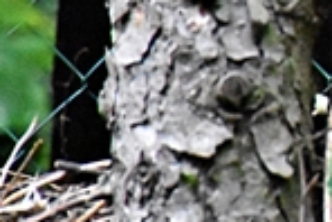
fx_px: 13376
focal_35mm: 1449
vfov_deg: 1.0
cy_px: -104
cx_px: 819
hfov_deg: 1.4
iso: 9000
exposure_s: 1/500
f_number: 5.6
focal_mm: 140
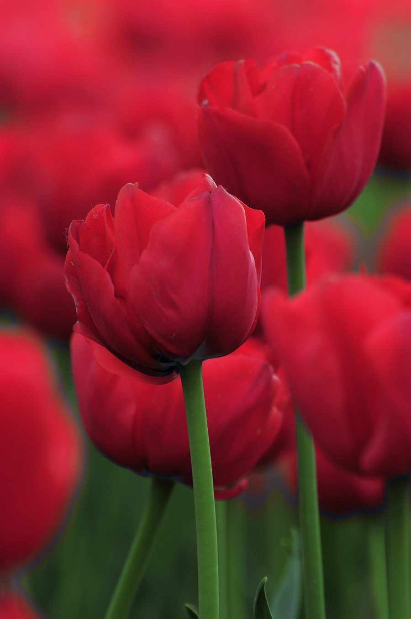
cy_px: 310
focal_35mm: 450
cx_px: 206
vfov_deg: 4.6
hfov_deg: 3.0
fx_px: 7725
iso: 200
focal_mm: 300
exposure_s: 1/40
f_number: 8
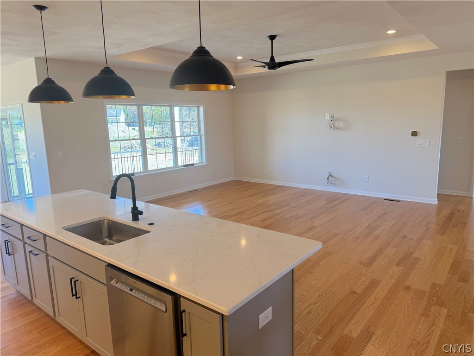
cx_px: 237
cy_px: 178
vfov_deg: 56.8
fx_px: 329
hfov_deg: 71.6
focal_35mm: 24
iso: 100
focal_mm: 6.76
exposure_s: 1/170
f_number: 1.78
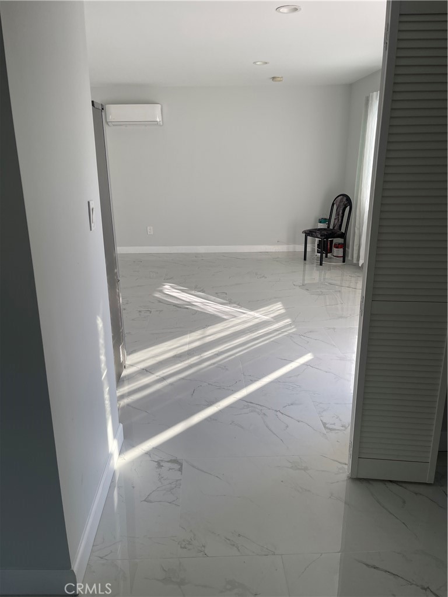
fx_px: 431
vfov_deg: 69.4
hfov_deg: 54.9
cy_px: 298
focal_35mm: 25
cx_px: 224
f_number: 1.6
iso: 32
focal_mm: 5.1
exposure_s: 1/628
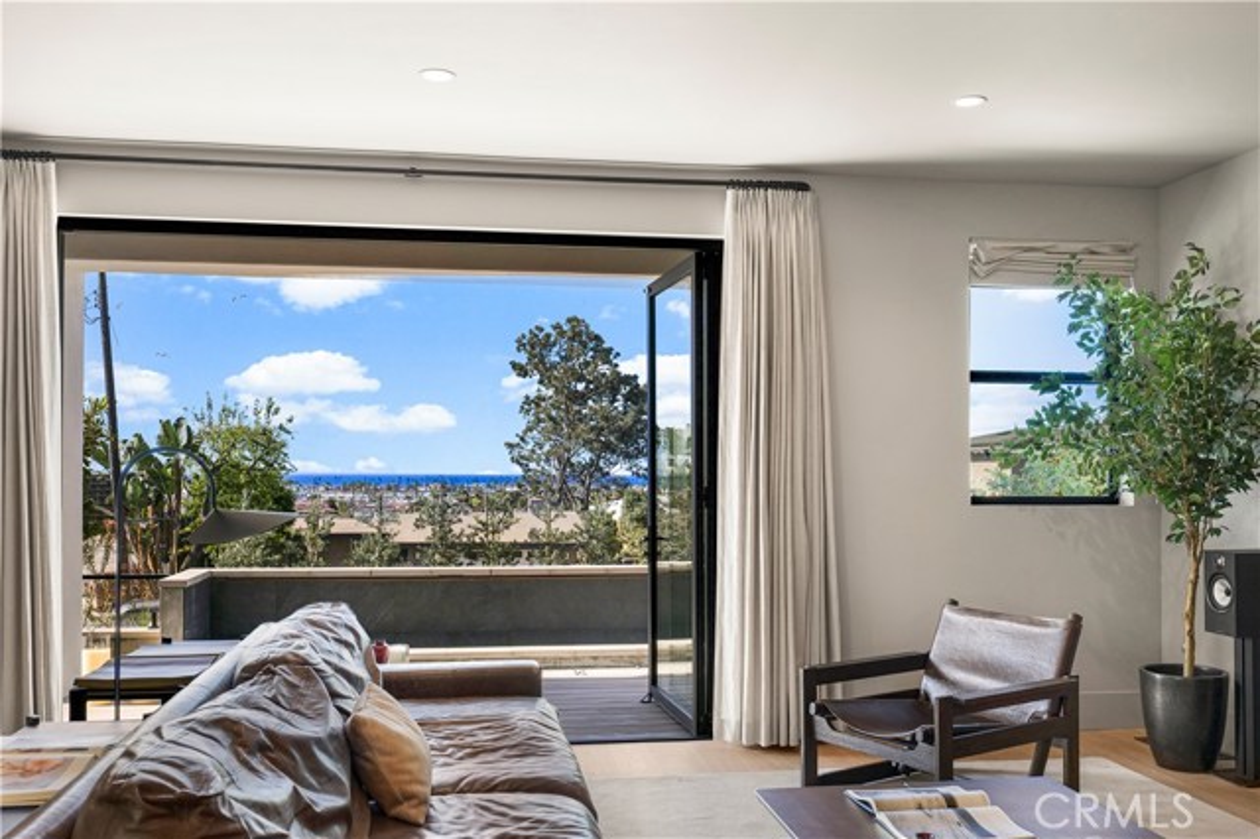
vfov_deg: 43.6
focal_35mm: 30
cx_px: 630
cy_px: 420
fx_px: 1049
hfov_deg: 62.0
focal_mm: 30
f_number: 9
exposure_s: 1/640
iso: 160
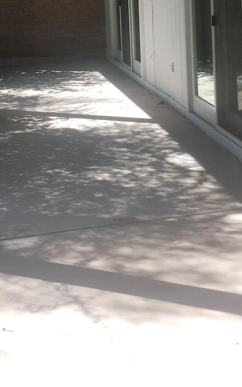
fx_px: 676
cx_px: 140
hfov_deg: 20.3
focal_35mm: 64
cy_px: 21
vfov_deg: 30.3
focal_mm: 4.15
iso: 25
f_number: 2.2
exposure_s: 1/447
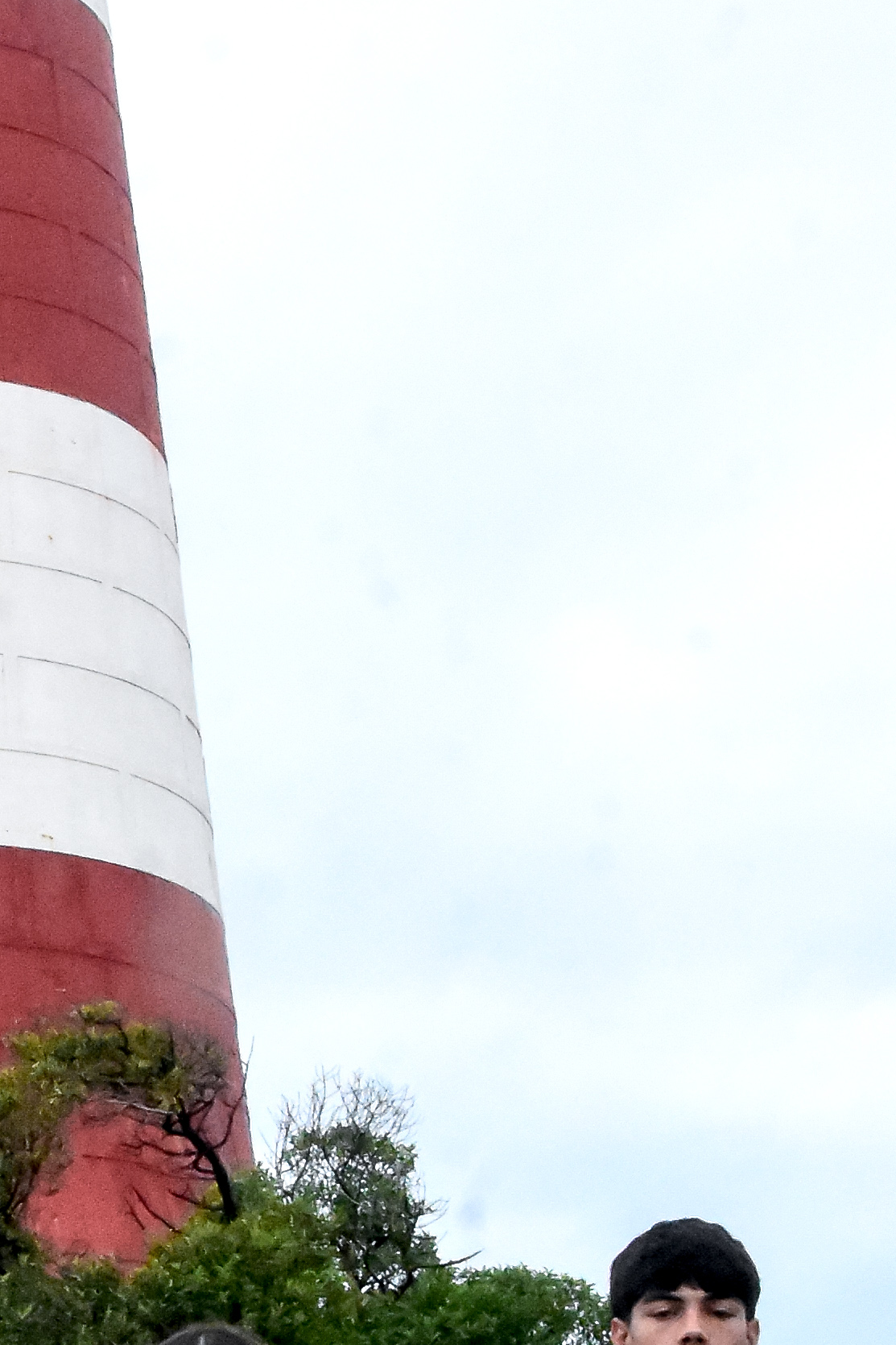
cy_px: 1051
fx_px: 3622
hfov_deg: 13.7
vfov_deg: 20.8
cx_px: -167
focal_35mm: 97
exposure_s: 1/640
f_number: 10
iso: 6400
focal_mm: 18
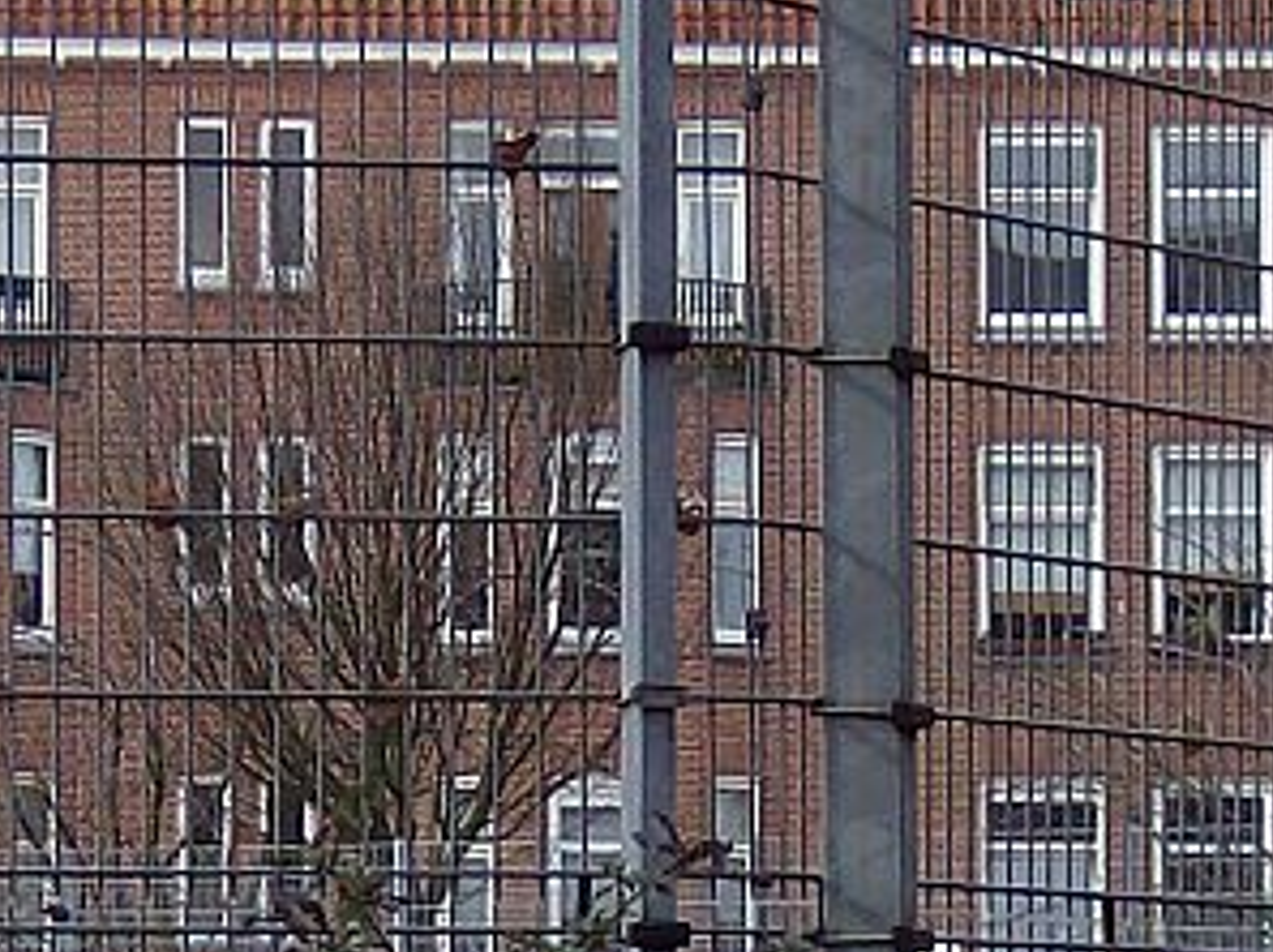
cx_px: -9
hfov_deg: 8.2
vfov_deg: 6.1
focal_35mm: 241
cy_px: 800
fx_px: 8852
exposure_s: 1/436
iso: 100
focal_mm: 11.6
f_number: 3.7
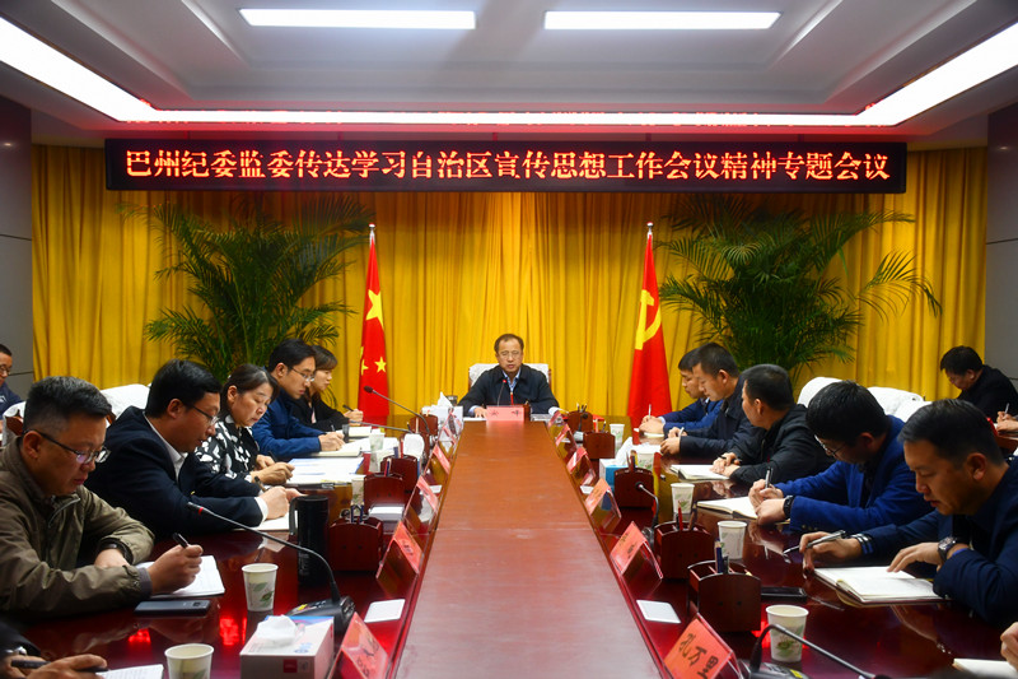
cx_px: 509
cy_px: 340
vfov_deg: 34.2
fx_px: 1103
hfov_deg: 49.6
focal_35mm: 39
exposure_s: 1/125
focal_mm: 26
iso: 1100
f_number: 3.8
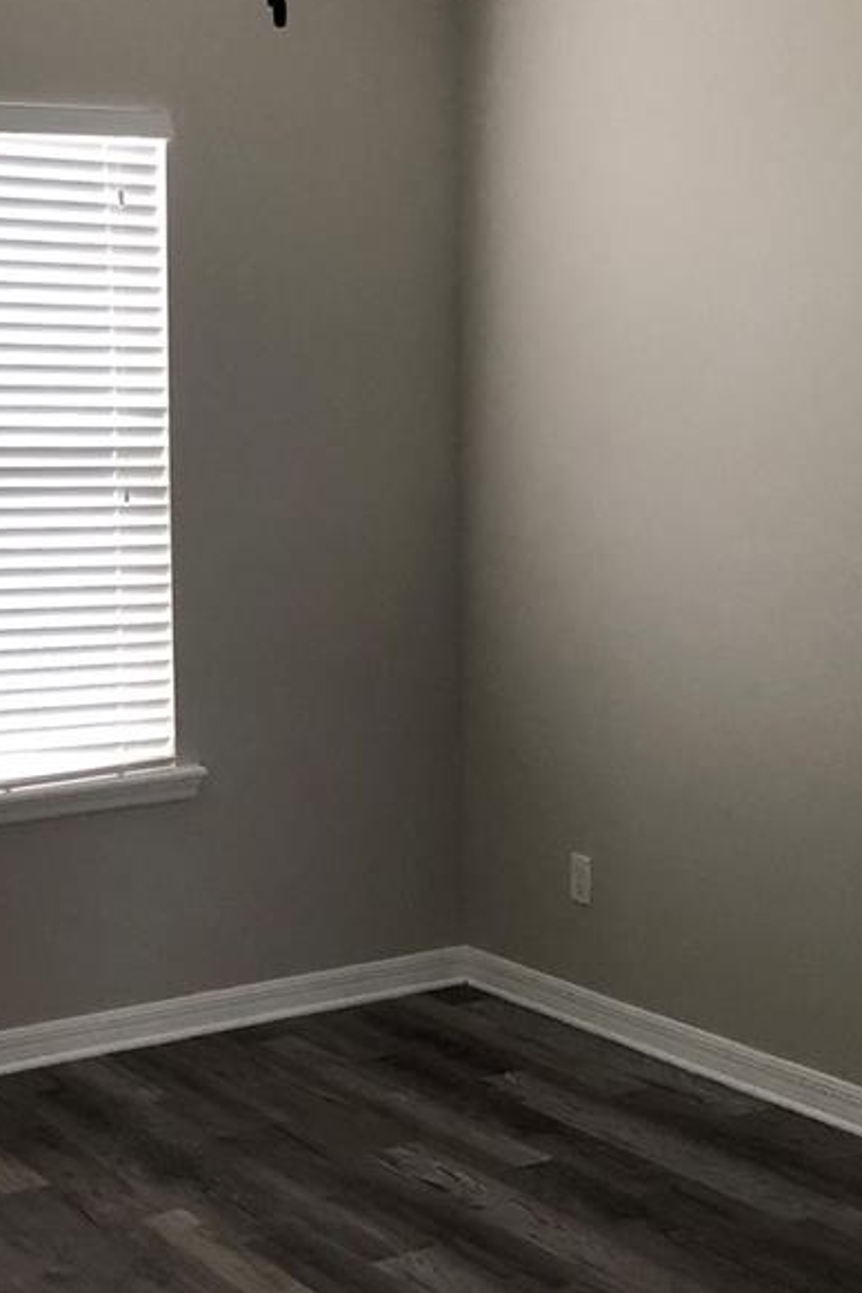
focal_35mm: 60
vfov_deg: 33.3
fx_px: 2155
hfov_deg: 22.2
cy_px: 535
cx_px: 118
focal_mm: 3.99
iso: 40
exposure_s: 1/30
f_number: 1.8
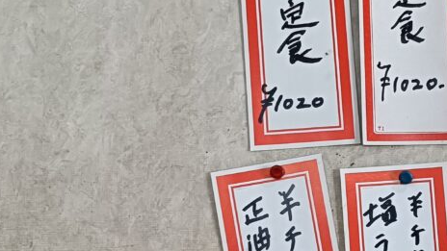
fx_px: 913
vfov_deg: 15.7
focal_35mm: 77
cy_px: 166
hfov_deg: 25.7
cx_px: 481
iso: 800
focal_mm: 4.7
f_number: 1.7
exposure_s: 1/60
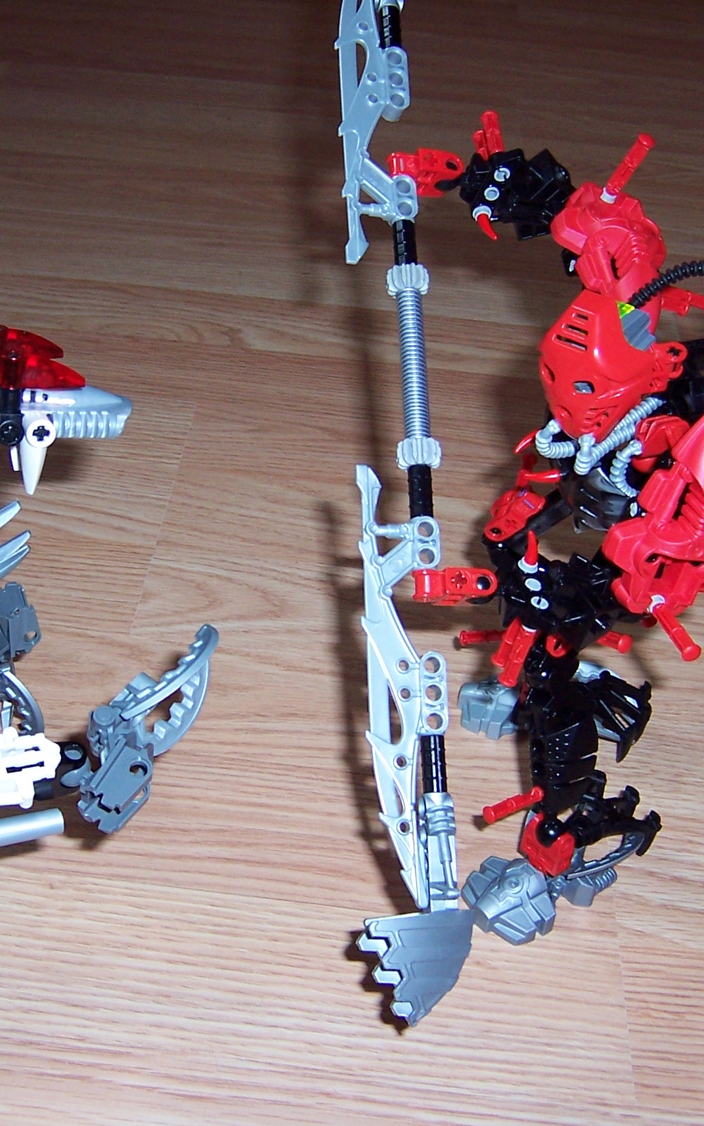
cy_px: 561
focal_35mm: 47
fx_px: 1443
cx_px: 260
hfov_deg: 27.3
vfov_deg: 42.6
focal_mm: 5.5
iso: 140
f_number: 2.8
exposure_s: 1/60
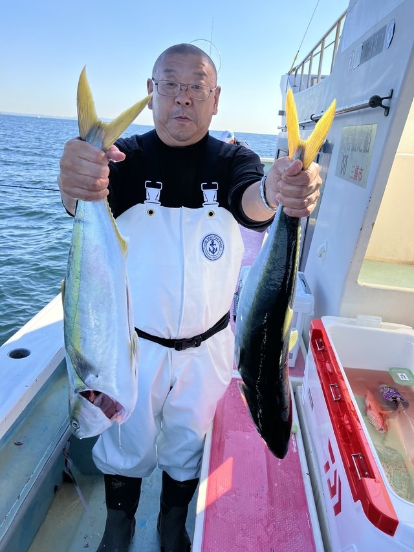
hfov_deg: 49.7
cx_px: 207
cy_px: 276
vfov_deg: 63.5
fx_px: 447
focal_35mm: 28
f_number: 1.8
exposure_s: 1/395
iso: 32
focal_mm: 3.99
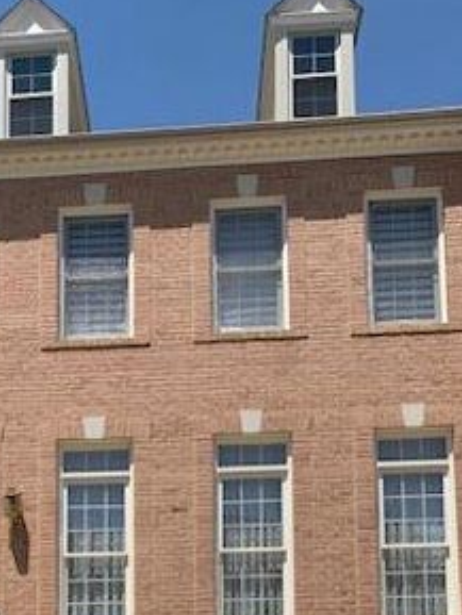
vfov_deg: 28.8
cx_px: 98
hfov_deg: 24.1
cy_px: 695
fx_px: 1067
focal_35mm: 60
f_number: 1.8
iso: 25
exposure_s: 1/2994
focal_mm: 4.25
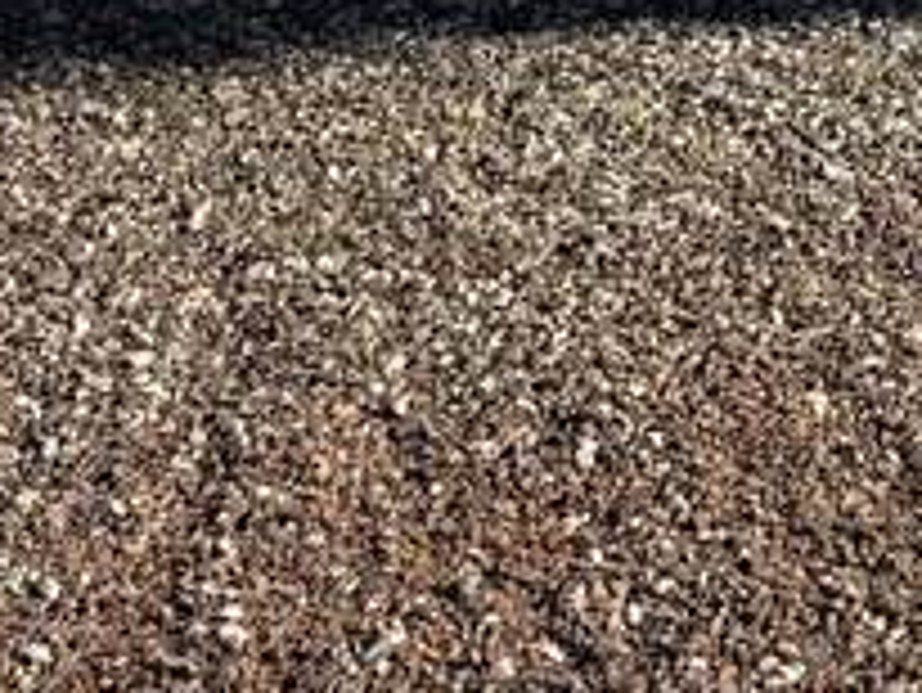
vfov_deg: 8.6
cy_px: -1210
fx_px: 3998
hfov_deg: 10.7
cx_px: 2375
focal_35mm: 150
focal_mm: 6.76
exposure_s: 1/2959
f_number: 1.78
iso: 80
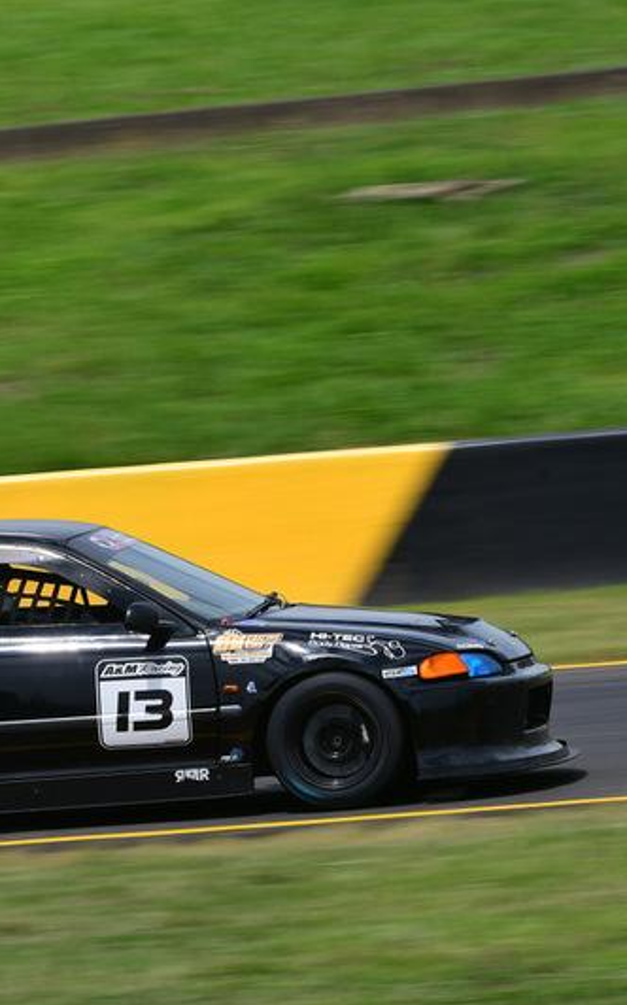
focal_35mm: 529
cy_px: 502
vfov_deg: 4.0
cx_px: 151
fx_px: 14479
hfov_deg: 2.5
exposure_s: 1/320
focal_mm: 230
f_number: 13
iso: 200
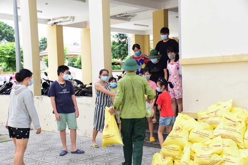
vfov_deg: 28.1
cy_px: 82
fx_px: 331
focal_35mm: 48
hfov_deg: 41.1
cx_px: 124
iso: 250
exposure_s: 1/200
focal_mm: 48
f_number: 7.1
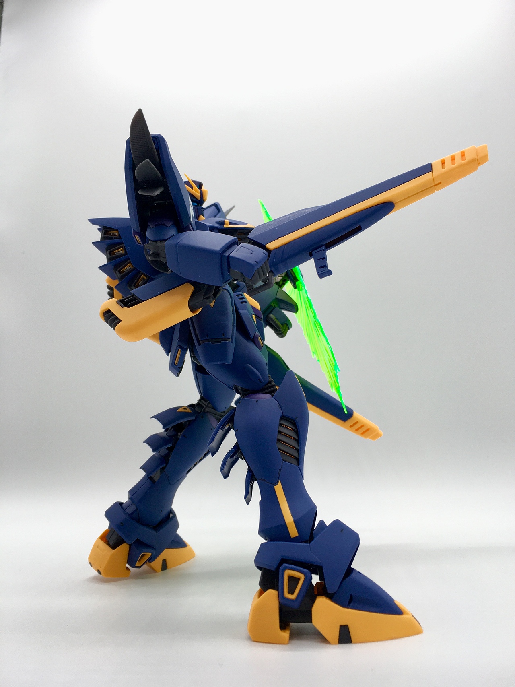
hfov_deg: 48.2
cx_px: 258
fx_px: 575
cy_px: 344
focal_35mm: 29
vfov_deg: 61.7
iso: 40
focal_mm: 4.15
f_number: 2.2
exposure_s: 1/100
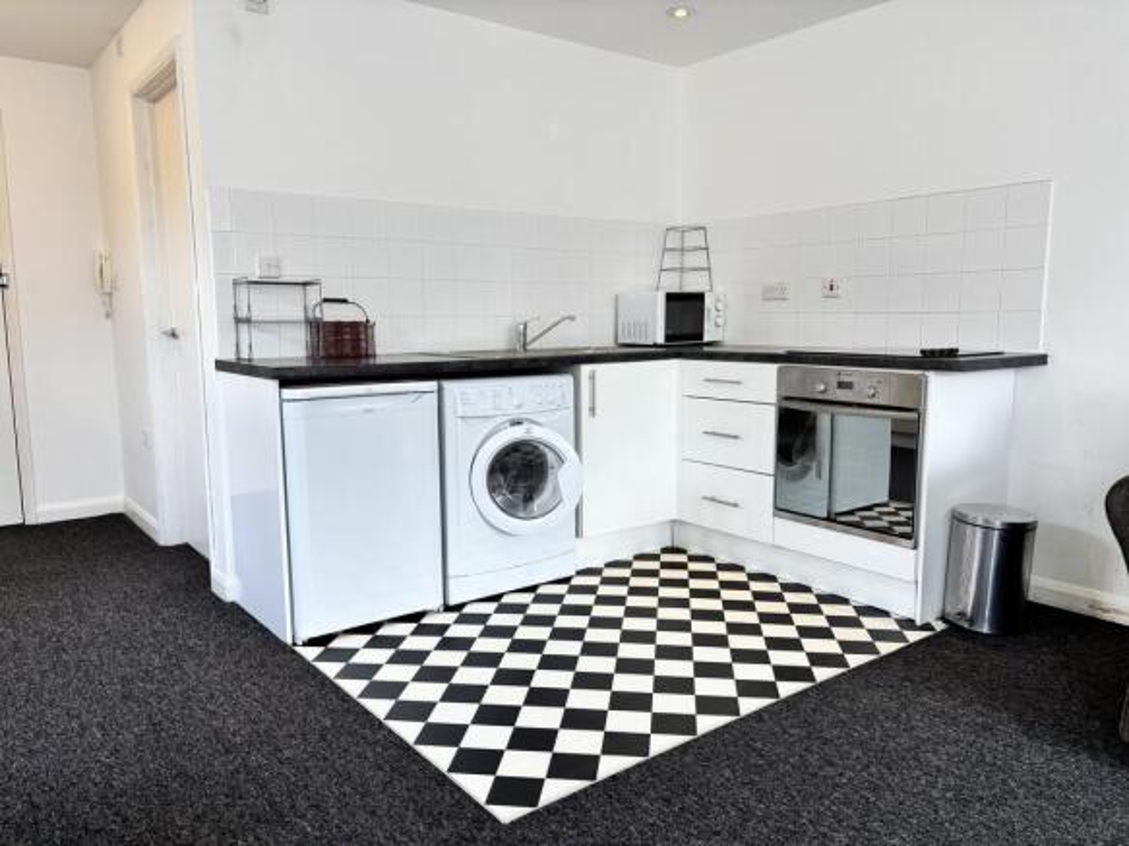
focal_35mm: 26
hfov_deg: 67.3
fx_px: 848
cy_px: 423
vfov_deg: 53.0
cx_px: 564
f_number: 1.6
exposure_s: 1/100
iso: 50
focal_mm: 5.96
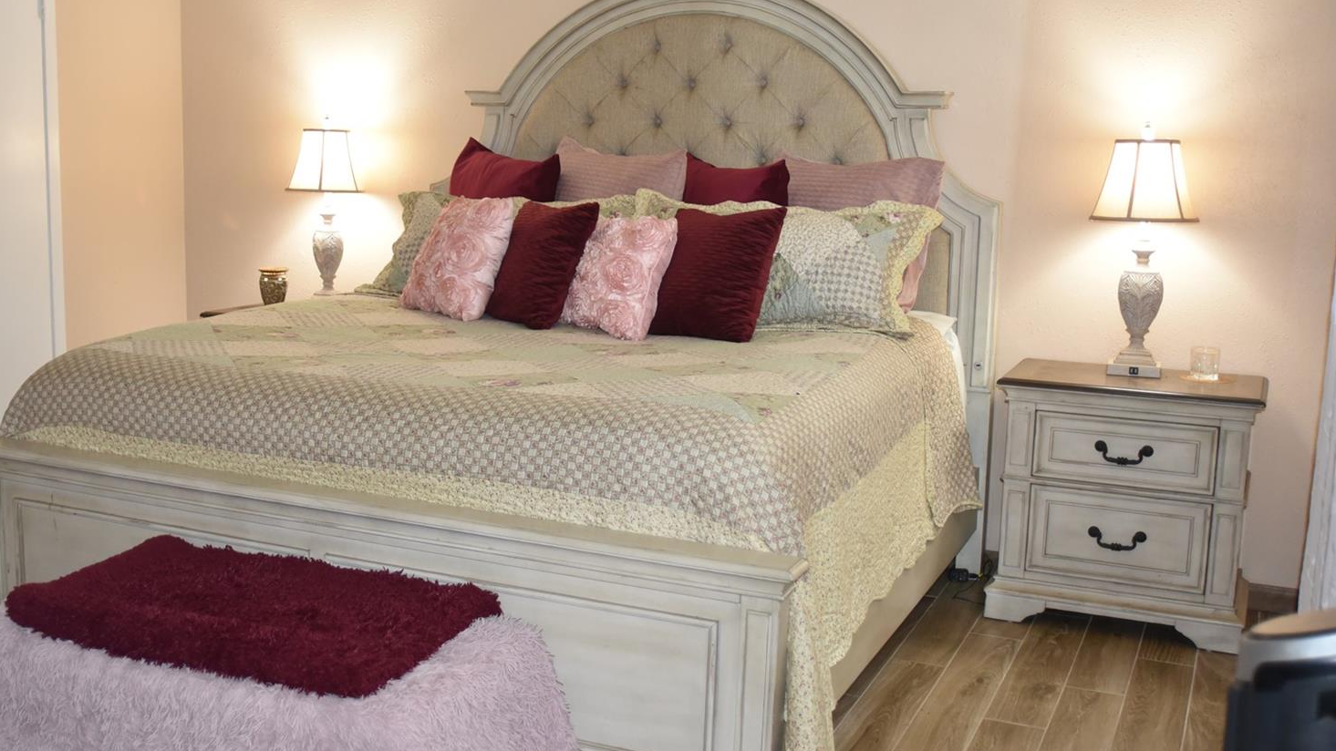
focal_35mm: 41
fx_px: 1452
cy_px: 343
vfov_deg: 29.0
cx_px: 508
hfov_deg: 49.0
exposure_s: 1/60
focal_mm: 28
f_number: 3.5
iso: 1800
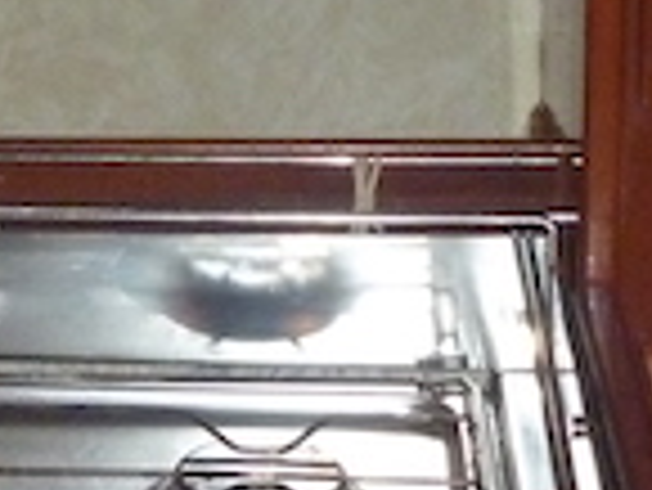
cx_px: -202
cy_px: -121
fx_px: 2903
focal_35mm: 154
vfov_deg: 9.5
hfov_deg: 12.4
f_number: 3.3
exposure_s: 1/30
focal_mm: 4.9
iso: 400
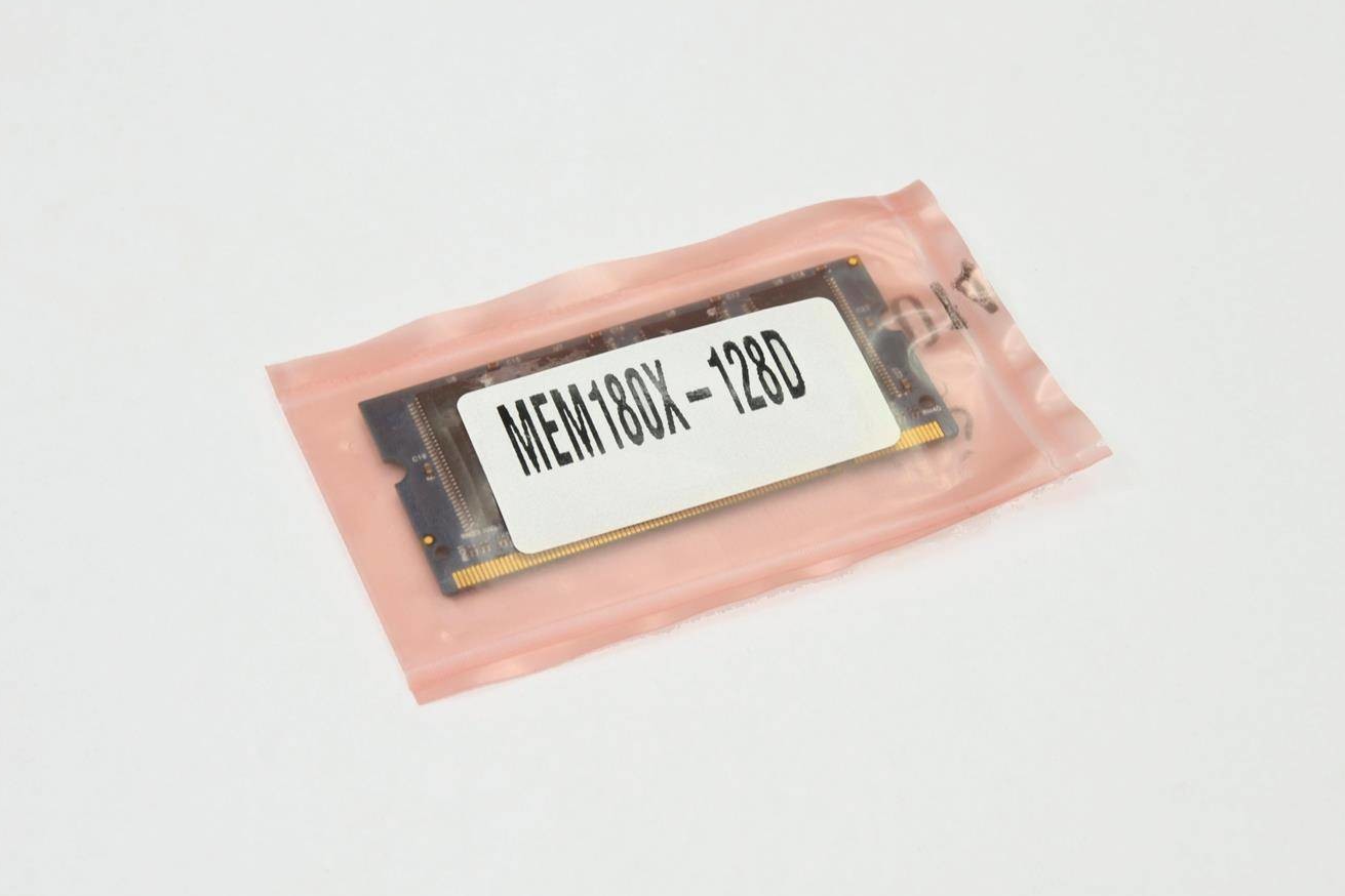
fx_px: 3549
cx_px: 682
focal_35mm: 95
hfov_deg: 21.5
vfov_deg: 14.4
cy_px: 420
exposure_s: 1/6
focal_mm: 52
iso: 100
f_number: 10
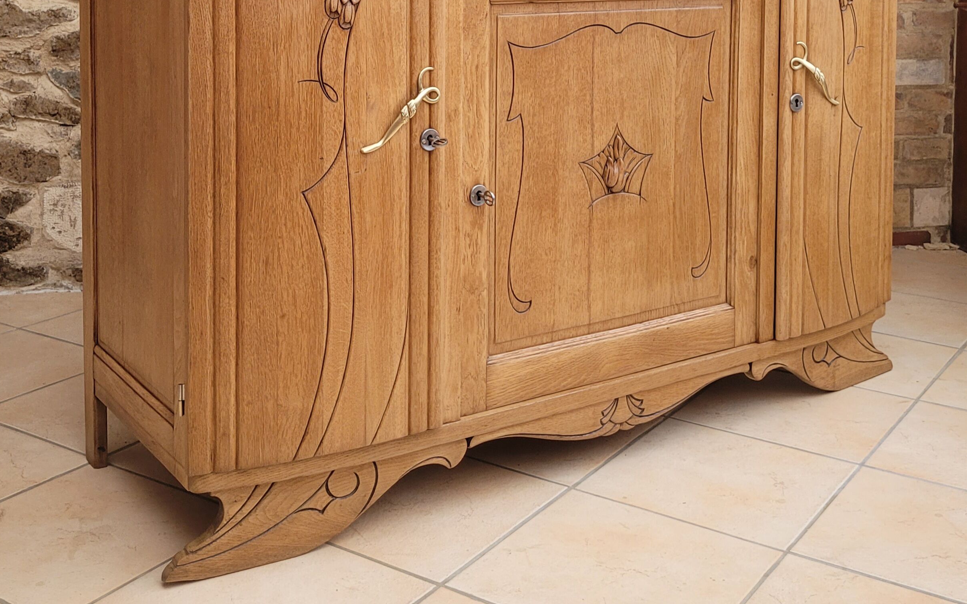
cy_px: 74
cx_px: 483
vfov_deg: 32.9
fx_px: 975
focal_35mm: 37
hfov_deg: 52.8
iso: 125
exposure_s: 1/100
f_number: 1.8
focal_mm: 5.4
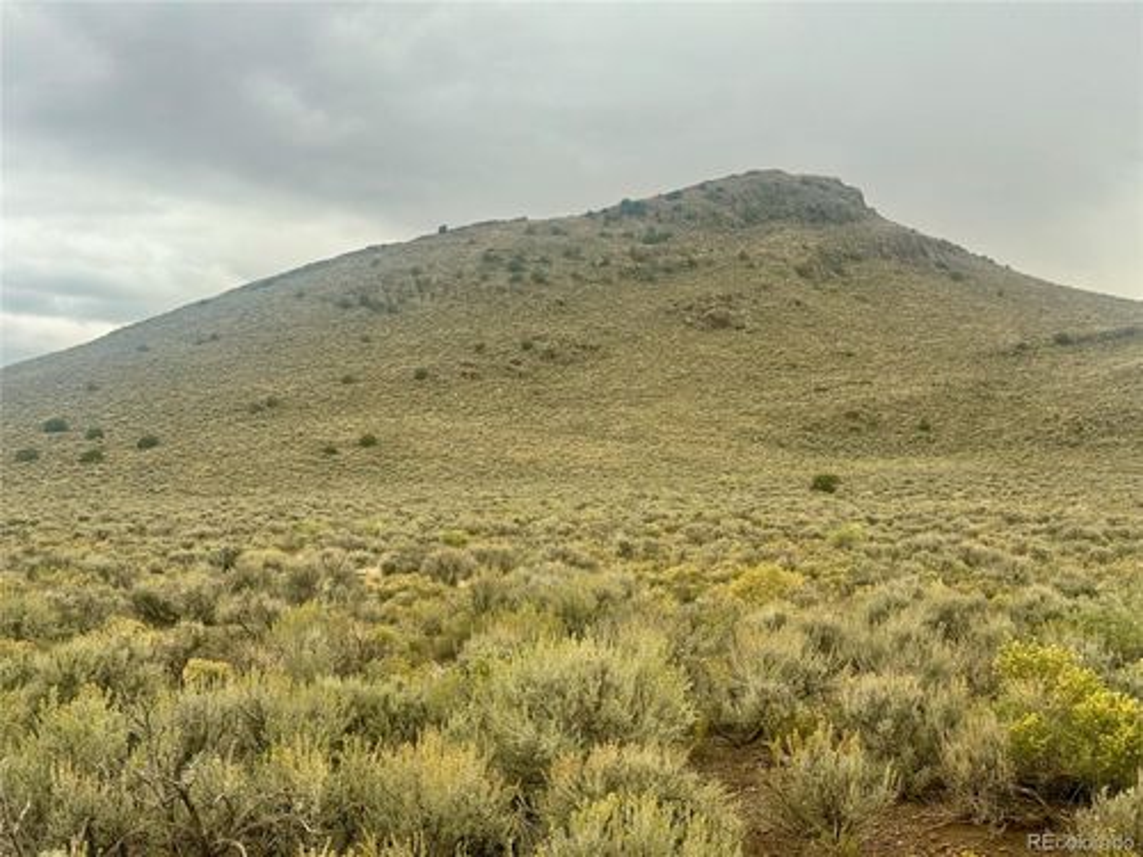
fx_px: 1585
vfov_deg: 30.3
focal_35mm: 48
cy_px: 428
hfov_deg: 39.7
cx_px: 572
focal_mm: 6.76
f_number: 1.78
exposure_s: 1/323
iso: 64
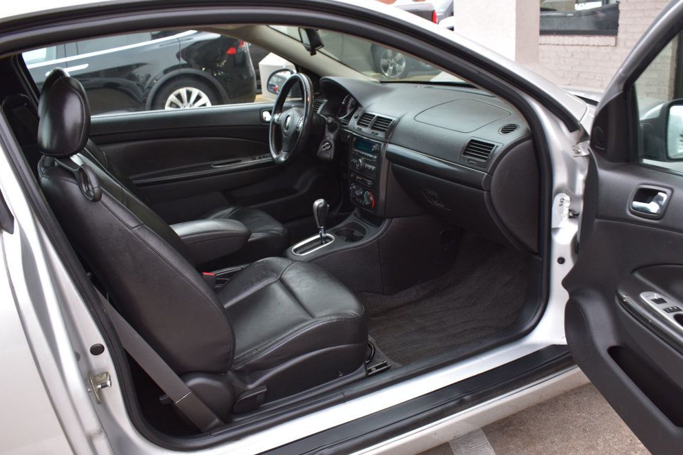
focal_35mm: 33
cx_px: 349
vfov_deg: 40.5
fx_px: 617
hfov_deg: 57.9
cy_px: 231
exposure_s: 1/15
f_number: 6.3
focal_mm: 21
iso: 450
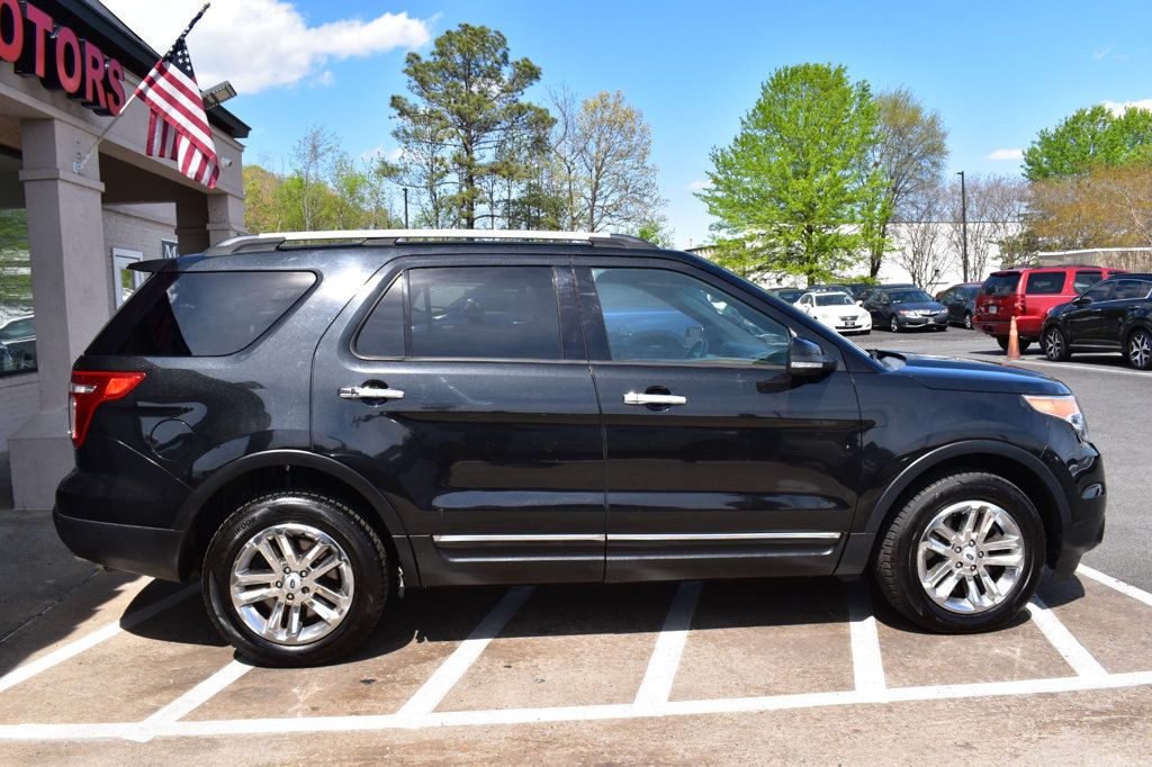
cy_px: 384
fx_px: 960
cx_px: 576
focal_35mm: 30
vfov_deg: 43.6
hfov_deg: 61.9
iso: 400
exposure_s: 1/500
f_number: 11
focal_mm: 20
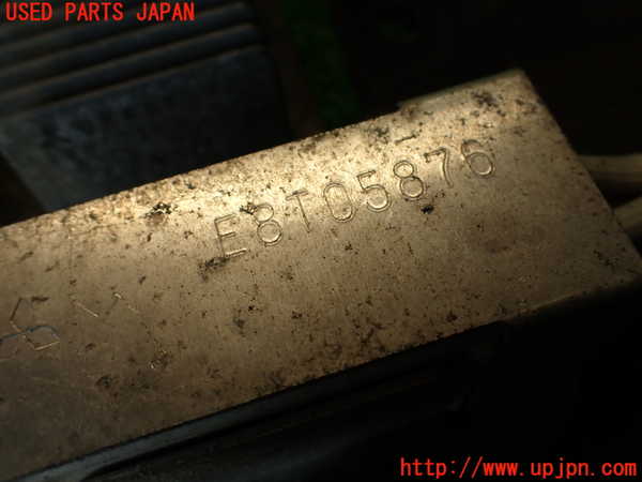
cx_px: 321
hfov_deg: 56.8
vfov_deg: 44.2
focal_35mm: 32
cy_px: 241
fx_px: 593
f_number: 3.2
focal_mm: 5.79
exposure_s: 1/60
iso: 100
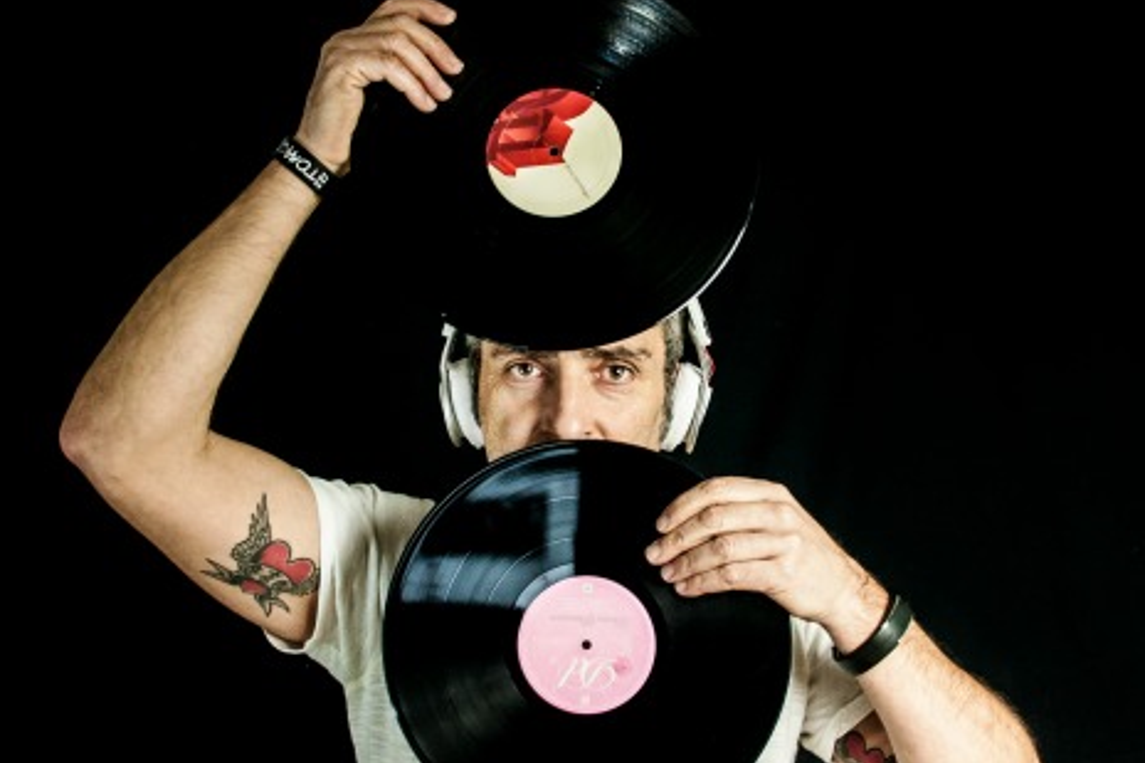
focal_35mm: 57
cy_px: 389
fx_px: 1798
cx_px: 563
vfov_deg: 23.9
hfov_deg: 35.3
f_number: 4.8
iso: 1600
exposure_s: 1/20
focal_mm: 35
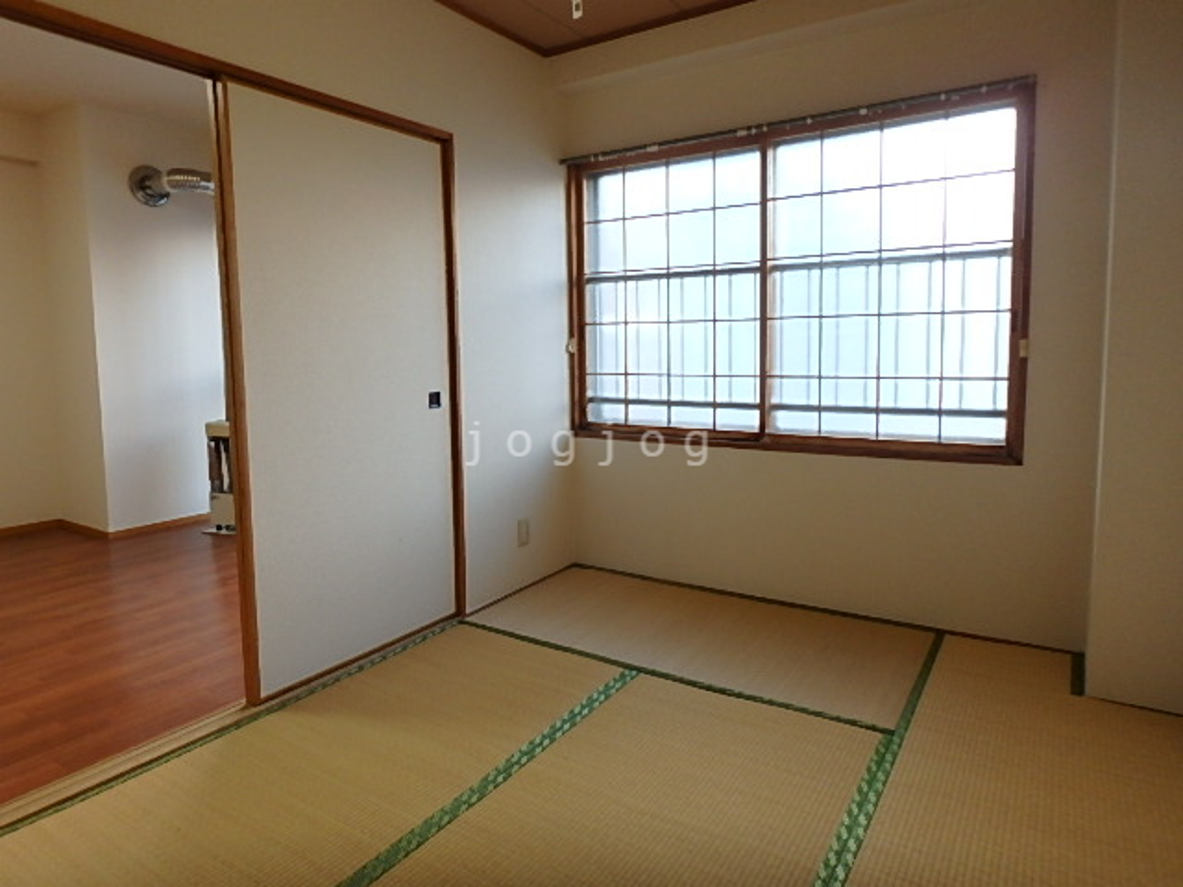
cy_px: 444
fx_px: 718
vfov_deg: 63.4
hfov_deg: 79.0
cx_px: 592
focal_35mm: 21
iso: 200
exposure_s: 1/40
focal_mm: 3.7
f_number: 3.5
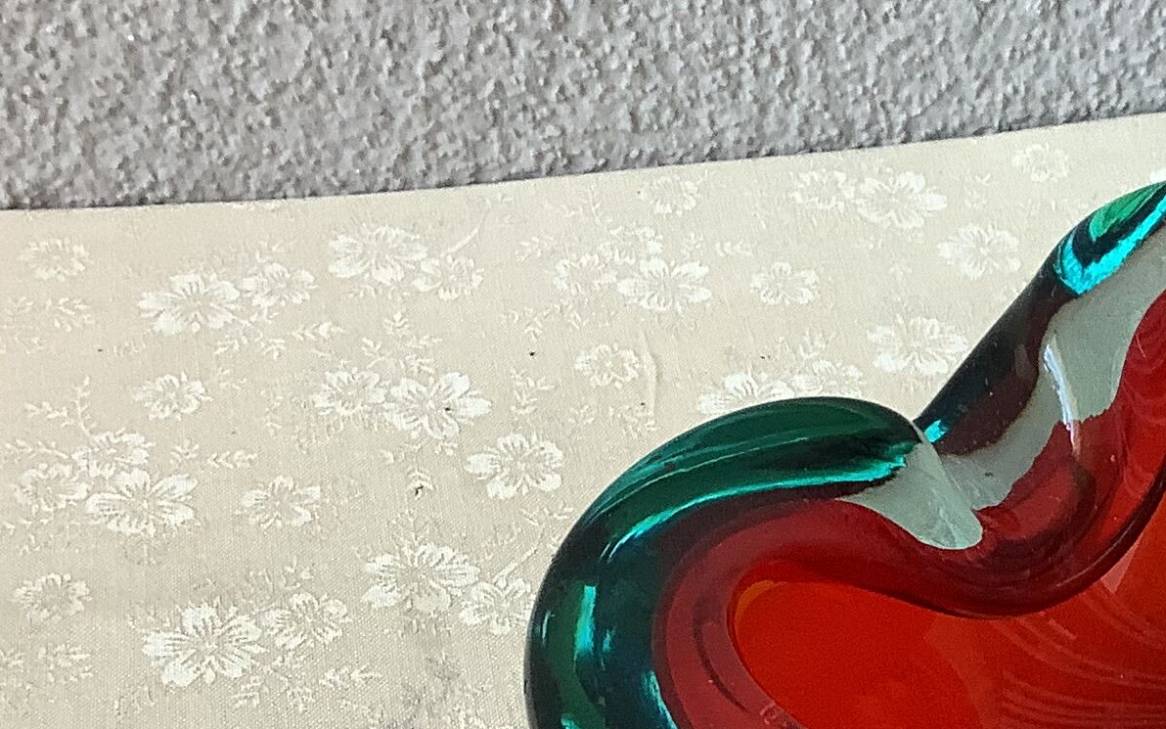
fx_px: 2860
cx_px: 1235
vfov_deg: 14.4
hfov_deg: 22.0
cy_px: 642
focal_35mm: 90
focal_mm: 3.3
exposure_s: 1/60
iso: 50
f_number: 2.4
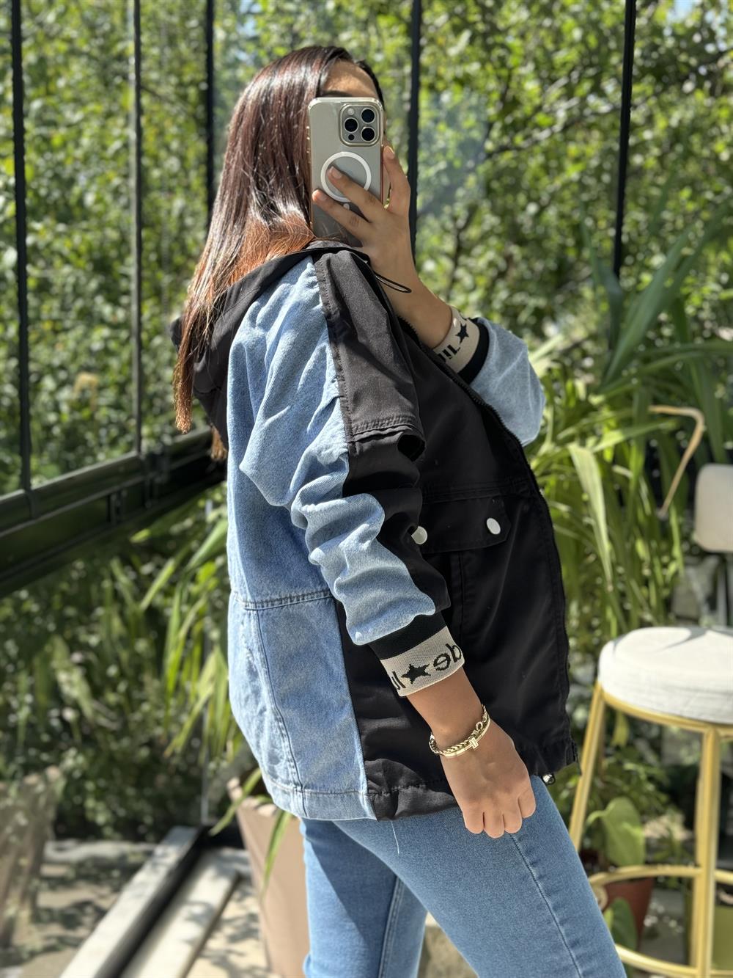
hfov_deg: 30.3
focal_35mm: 48
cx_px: 366
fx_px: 1355
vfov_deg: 39.7
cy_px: 489
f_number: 1.78
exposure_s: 1/233
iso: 64
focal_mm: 6.76
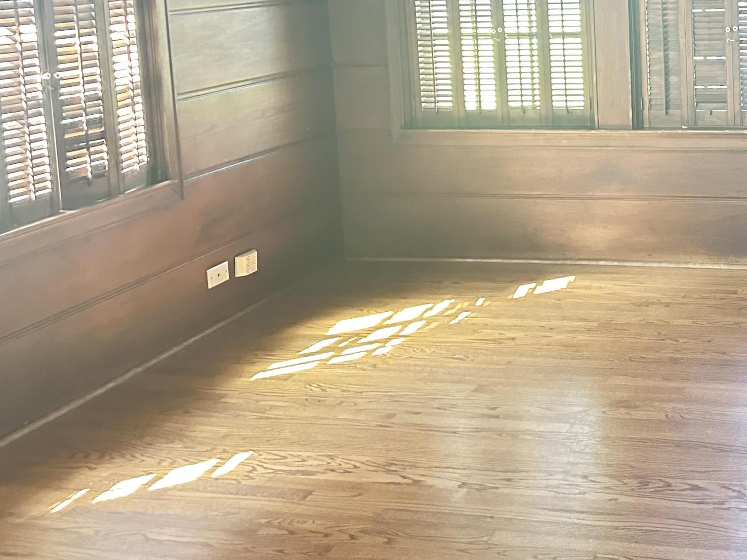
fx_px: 1057
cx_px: 741
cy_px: 46
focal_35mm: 49
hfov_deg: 35.4
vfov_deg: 28.4
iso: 1000
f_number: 1.78
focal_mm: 6.86
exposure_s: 1/31
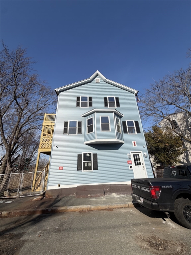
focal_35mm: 14
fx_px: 103
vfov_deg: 102.1
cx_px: 96
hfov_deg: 85.7
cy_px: 128
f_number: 2.2
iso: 20
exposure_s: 1/1285
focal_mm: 2.22
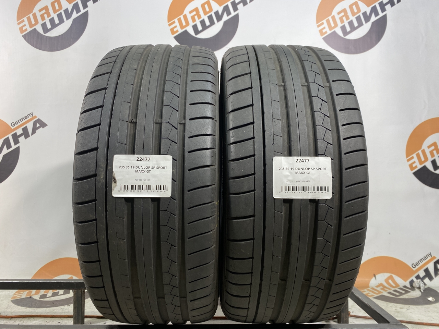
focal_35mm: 26
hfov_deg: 67.3
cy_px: 164
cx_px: 220
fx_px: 330
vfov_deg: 53.1
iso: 64
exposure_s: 1/100
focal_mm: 4.25
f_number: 1.8
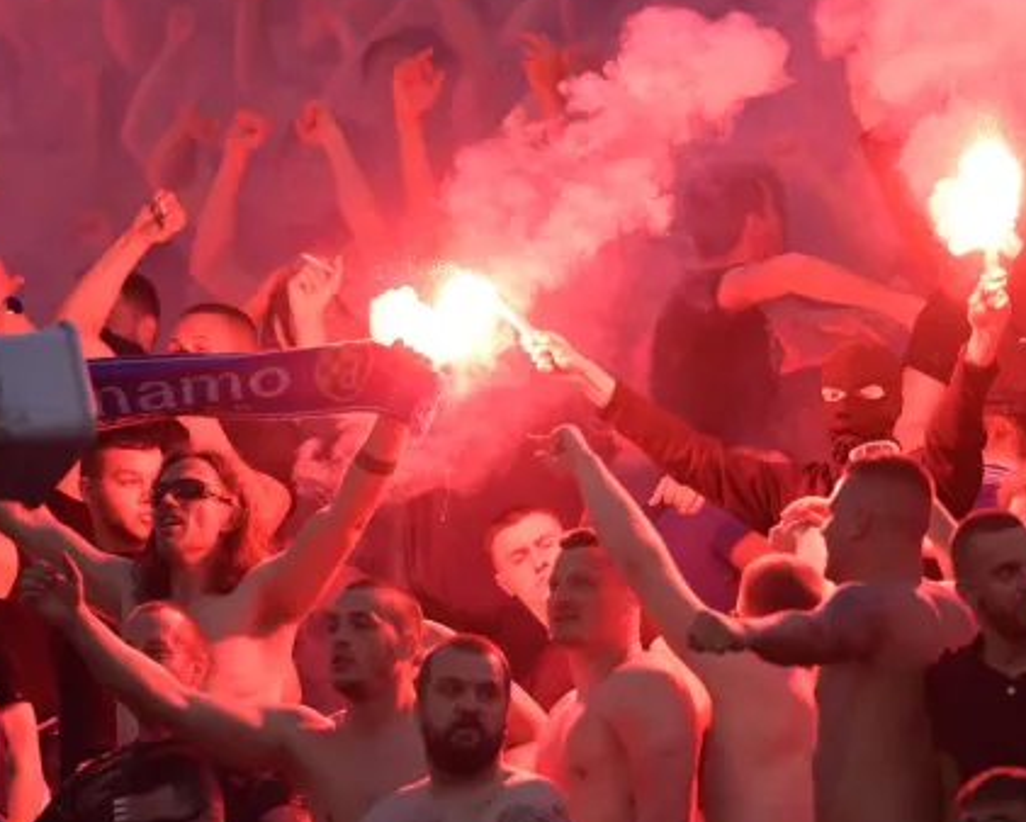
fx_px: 20537
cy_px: 463
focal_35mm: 676
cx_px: 851
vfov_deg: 2.3
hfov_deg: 2.9
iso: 2500
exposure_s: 1/4000
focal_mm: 400
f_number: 2.8
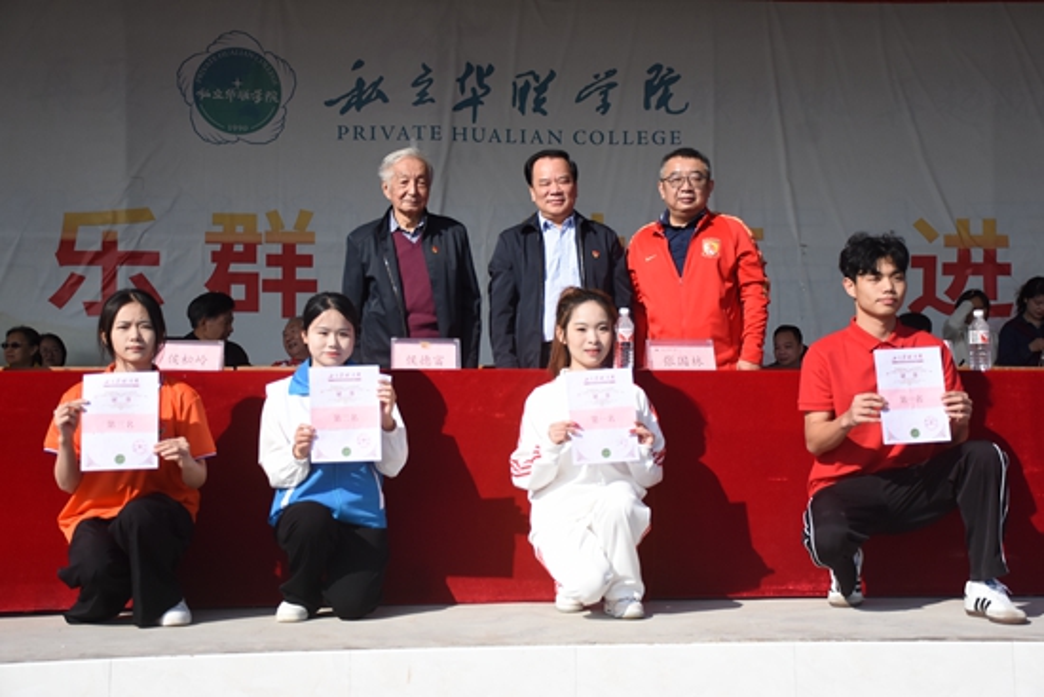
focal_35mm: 51
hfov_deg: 38.9
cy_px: 348
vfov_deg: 26.5
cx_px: 522
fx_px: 1479
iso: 720
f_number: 4.2
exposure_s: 1/8000
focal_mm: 34
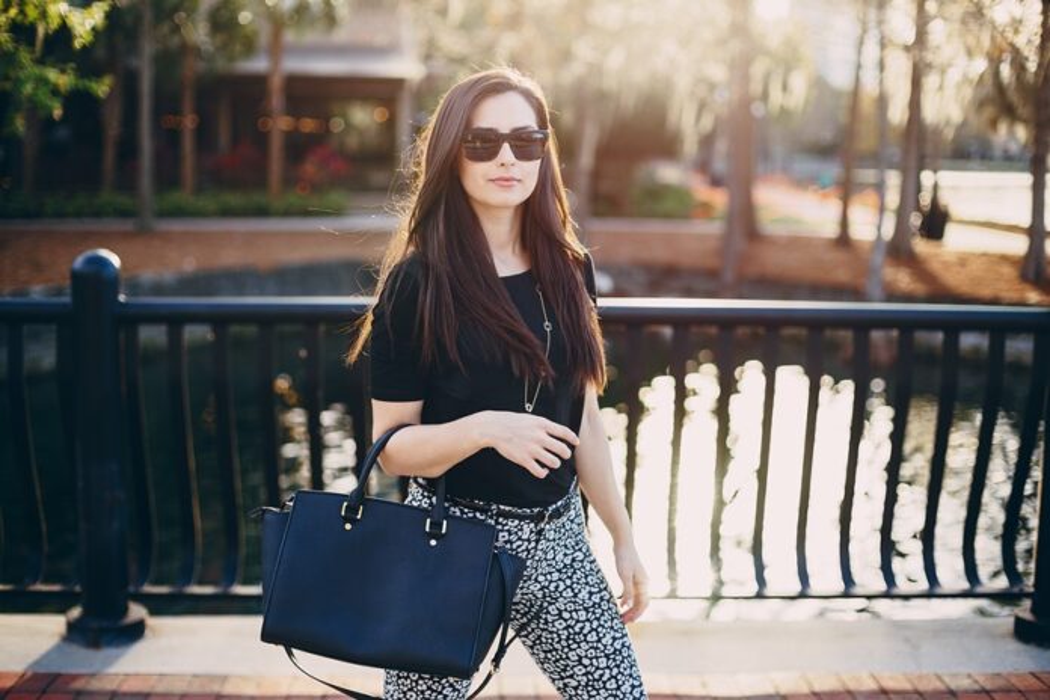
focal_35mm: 50
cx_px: 525
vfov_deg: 27.0
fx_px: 1458
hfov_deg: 39.6
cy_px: 350
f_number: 2
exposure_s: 1/320
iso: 100
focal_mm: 50
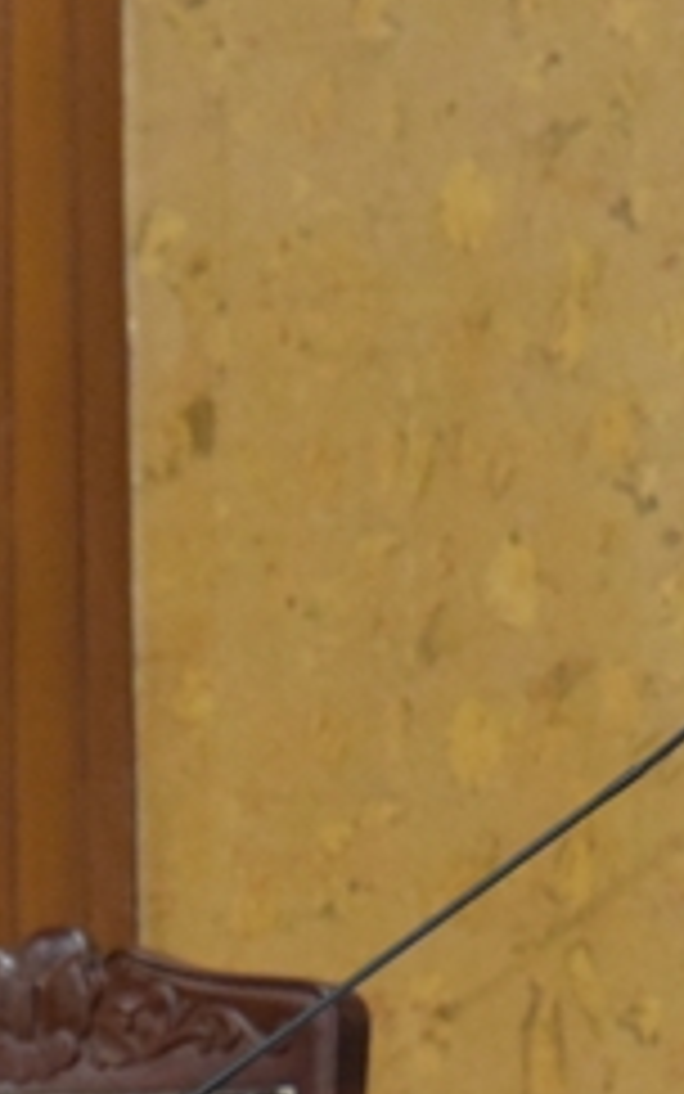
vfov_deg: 3.3
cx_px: -706
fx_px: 18779
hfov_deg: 2.1
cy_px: 1312
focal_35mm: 630
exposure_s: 1/160
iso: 6400
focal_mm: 150
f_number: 9
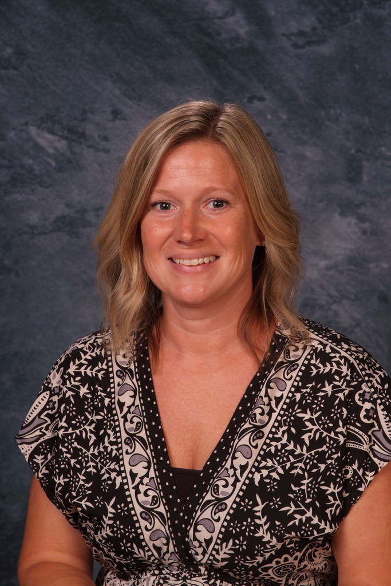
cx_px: 196
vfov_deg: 19.5
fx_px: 1710
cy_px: 293
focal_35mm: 105
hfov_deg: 13.0
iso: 100
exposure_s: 1/125
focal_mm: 70
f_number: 6.3
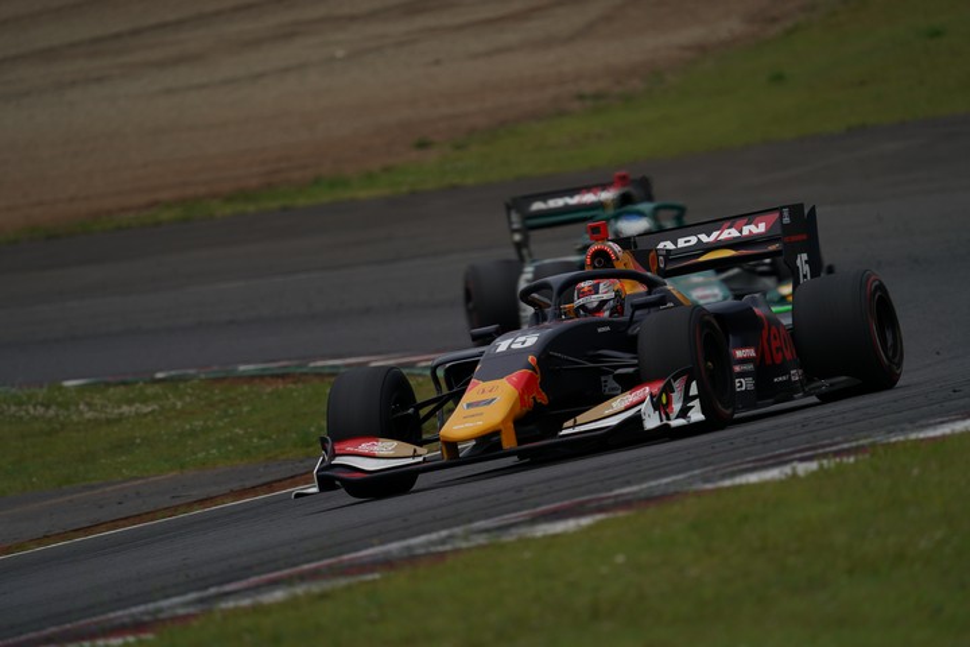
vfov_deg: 2.3
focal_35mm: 600
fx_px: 16165
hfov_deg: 3.4
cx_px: 485
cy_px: 324
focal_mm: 600
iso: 100
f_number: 6.3
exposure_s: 1/640
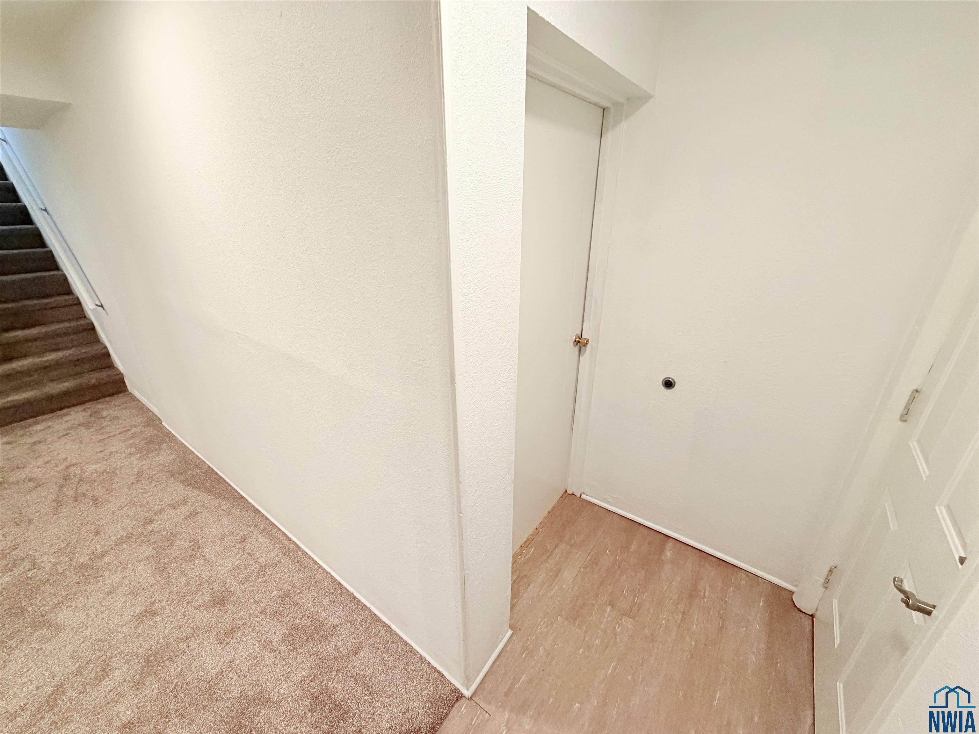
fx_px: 396
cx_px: 490
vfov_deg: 85.7
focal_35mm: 14
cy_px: 367
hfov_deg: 102.1
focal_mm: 2.22
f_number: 2.2
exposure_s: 1/60
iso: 500
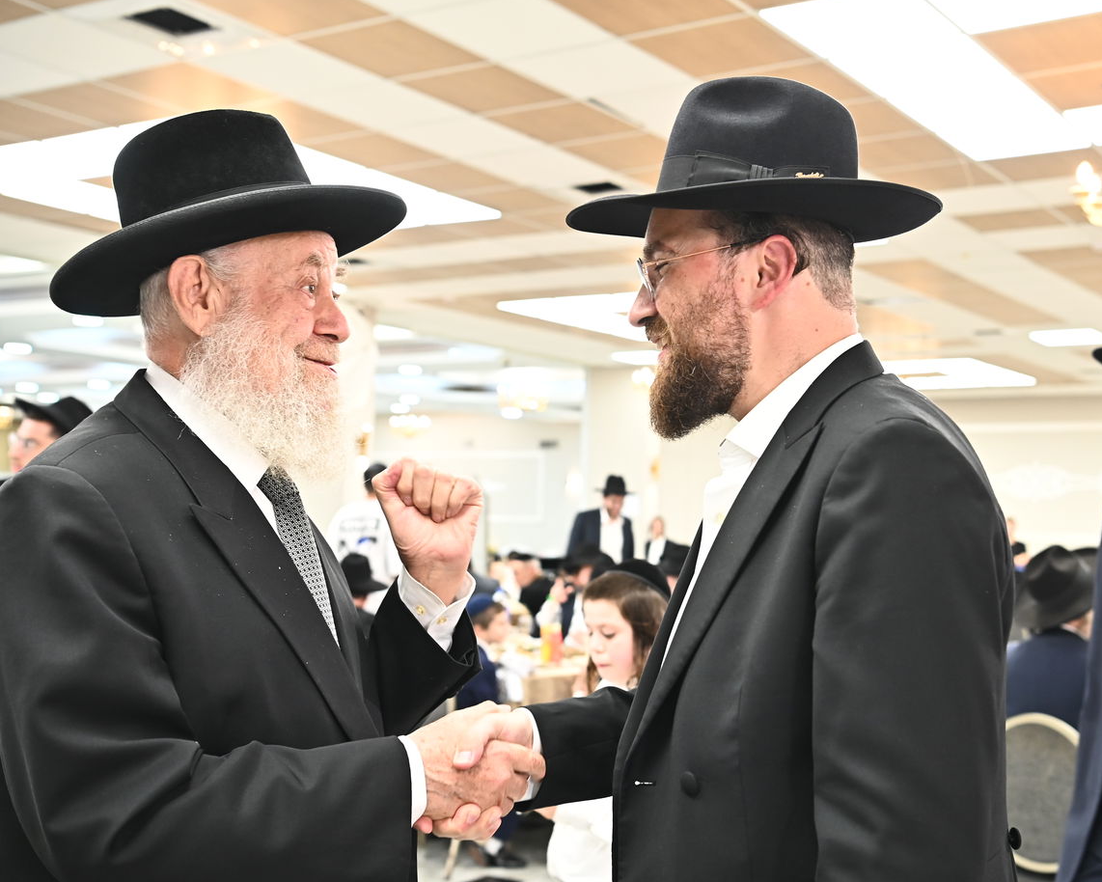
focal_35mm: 46
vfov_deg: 32.8
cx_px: 645
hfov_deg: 40.2
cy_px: 437
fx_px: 1501
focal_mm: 40
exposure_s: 1/160
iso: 1600
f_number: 4
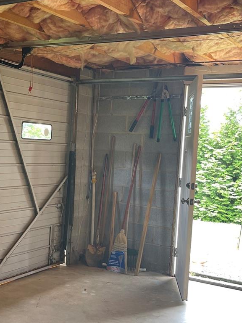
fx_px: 466
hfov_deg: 28.5
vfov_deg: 38.2
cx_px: 51
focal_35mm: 50
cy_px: 177
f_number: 1.6
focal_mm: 5.1
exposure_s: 1/60
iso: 64
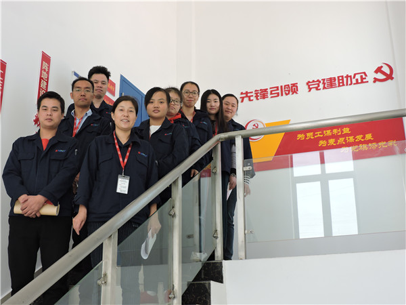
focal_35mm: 47
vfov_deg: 30.9
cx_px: 203
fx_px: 551
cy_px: 152
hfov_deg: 40.4
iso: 200
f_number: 3.5
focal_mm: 8.4
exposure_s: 1/50
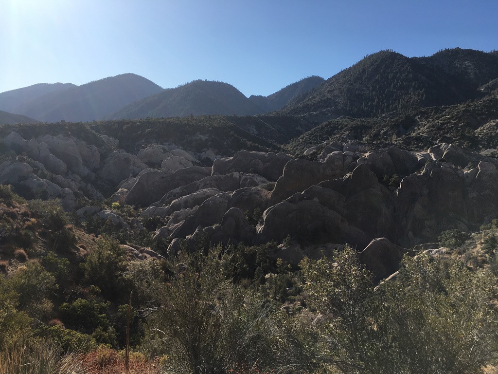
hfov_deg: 61.7
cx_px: 249
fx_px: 417
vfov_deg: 48.2
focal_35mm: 29
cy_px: 187
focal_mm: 4.15
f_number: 2.2
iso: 25
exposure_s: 1/1603
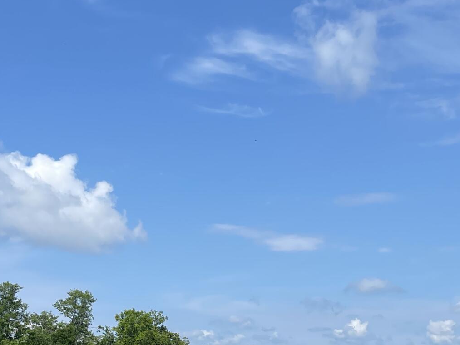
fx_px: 1023
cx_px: 227
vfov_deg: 19.0
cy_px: 261
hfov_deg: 25.3
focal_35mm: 77
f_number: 1.6
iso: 32
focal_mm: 5.1
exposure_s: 1/4348
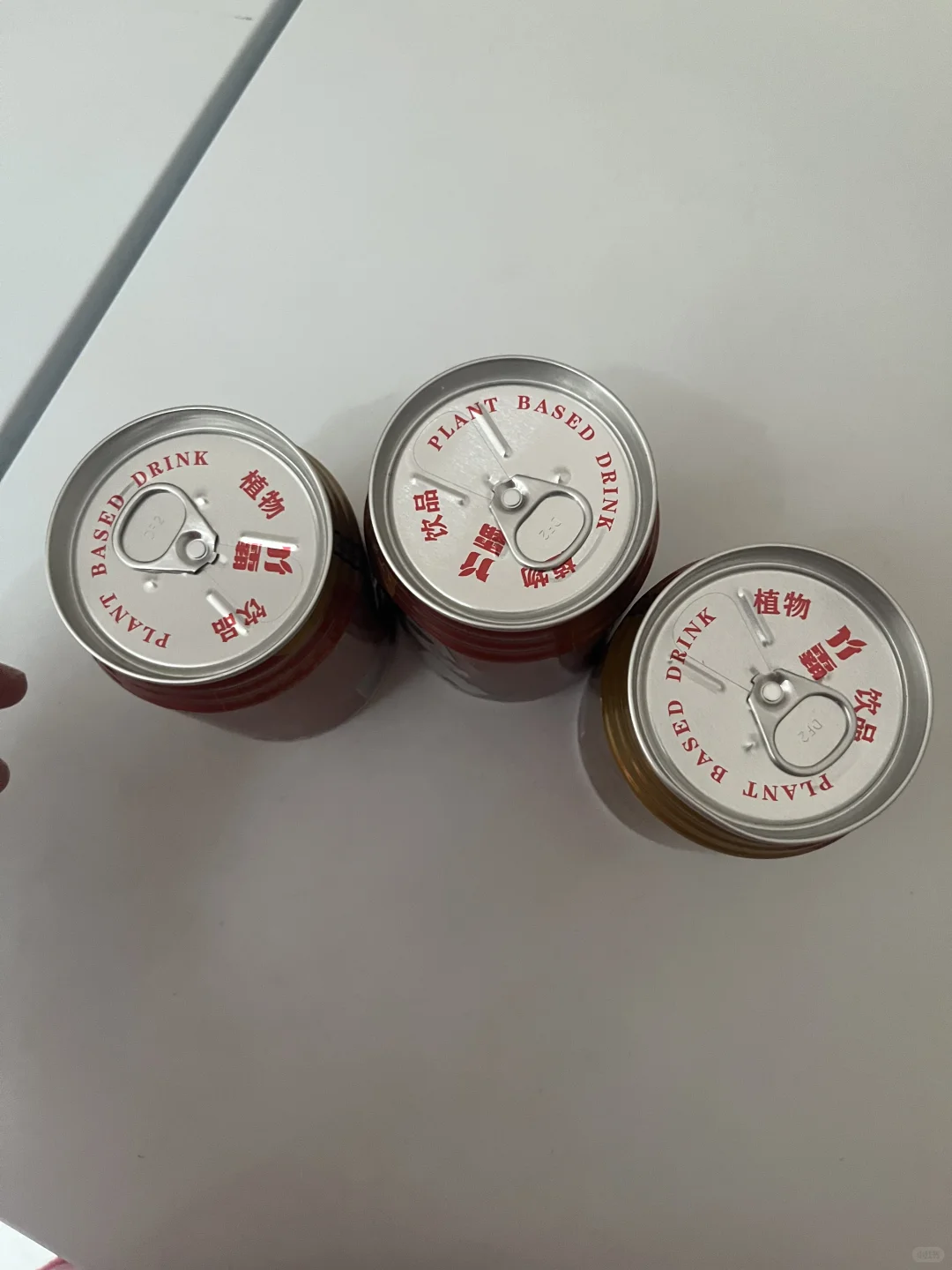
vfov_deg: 67.3
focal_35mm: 26
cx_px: 476
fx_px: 953
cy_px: 635
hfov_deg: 53.1
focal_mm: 5.1
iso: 500
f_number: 1.6
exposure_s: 1/59
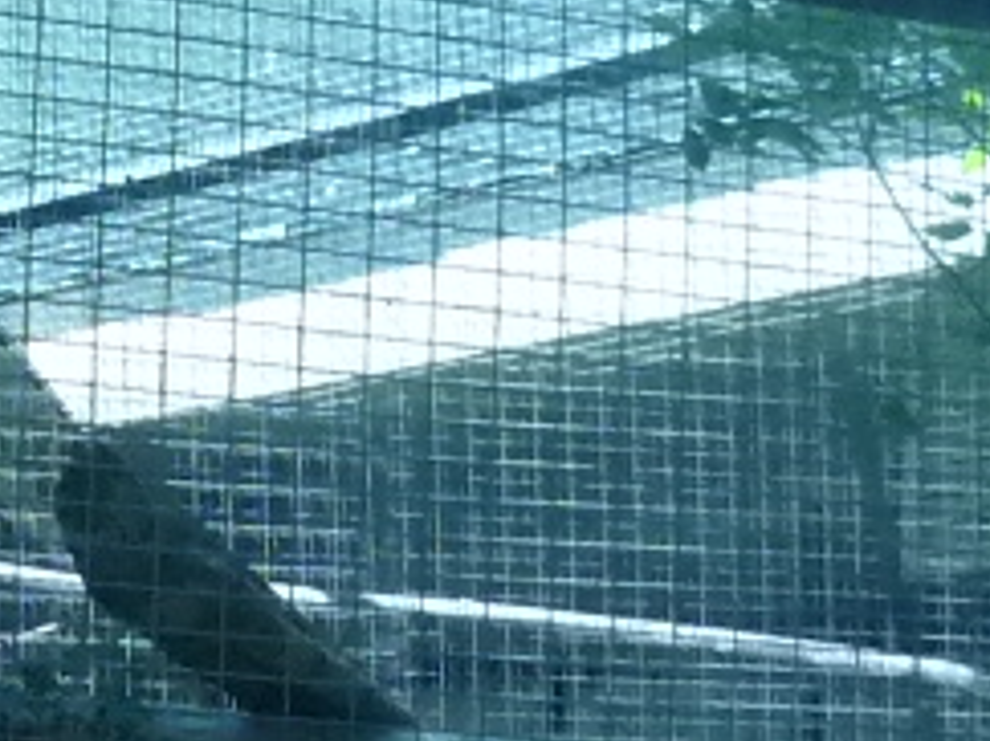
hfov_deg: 9.1
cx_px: 41
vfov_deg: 6.8
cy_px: 98
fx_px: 6203
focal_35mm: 217
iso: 400
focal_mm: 5.5
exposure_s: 1/640
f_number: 2.8
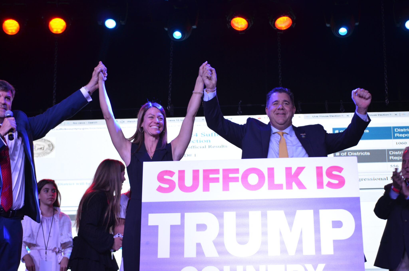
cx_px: 204
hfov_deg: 24.7
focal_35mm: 82
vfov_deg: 16.5
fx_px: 935
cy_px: 136
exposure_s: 1/60
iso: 640
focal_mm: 55
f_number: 4
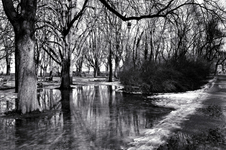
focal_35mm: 38
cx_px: 113
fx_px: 235
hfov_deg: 51.3
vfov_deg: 35.4
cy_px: 75
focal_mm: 25
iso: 100
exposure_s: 1/200
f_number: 5.6
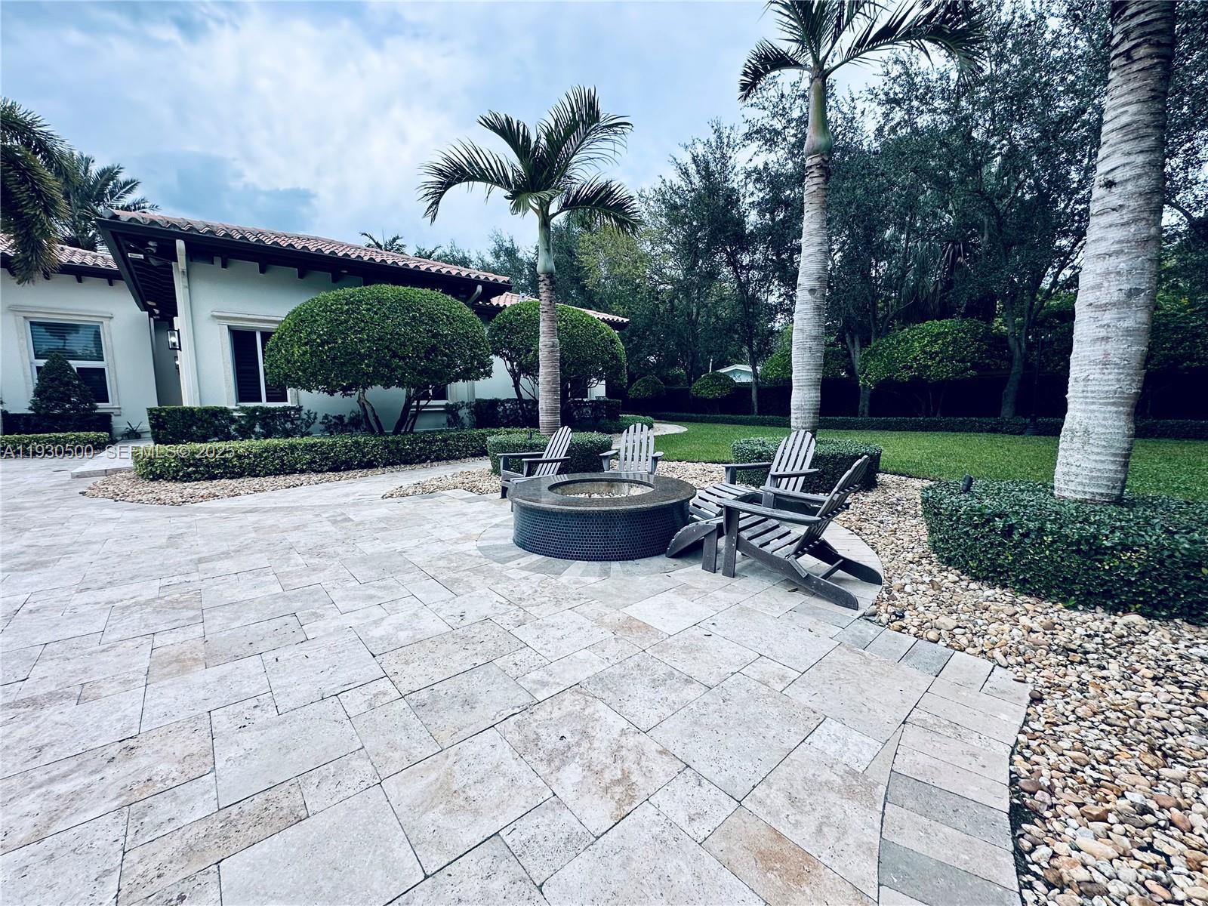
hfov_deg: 102.1
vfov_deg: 85.7
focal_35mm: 14
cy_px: 453
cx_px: 604
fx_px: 489
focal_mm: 2.22
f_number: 2.2
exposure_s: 1/176
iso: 40
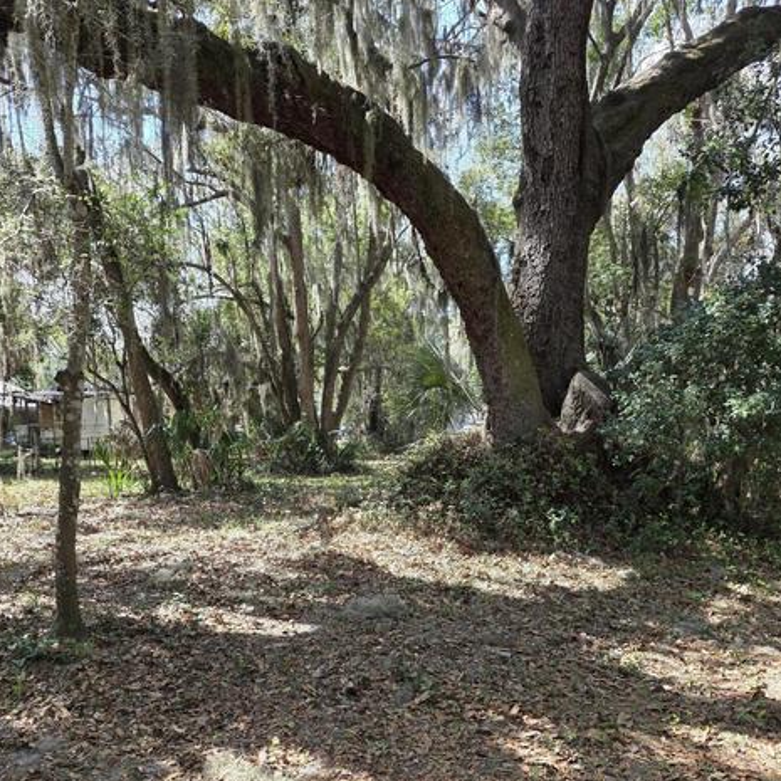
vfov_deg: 56.0
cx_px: 390
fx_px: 715
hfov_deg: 57.3
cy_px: 524
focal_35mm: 28
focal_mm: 6.3
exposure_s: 1/359
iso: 40
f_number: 1.7
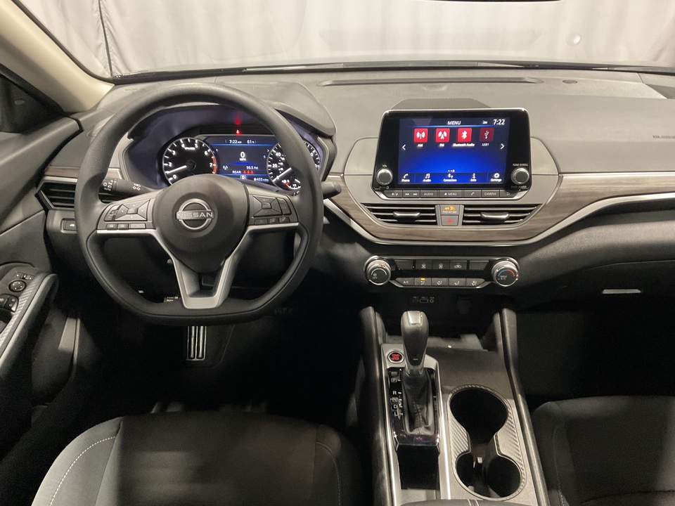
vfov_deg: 48.2
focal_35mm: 29
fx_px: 565
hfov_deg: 61.7
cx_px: 338
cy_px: 253
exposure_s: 1/30
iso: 250
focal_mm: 3
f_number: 1.8
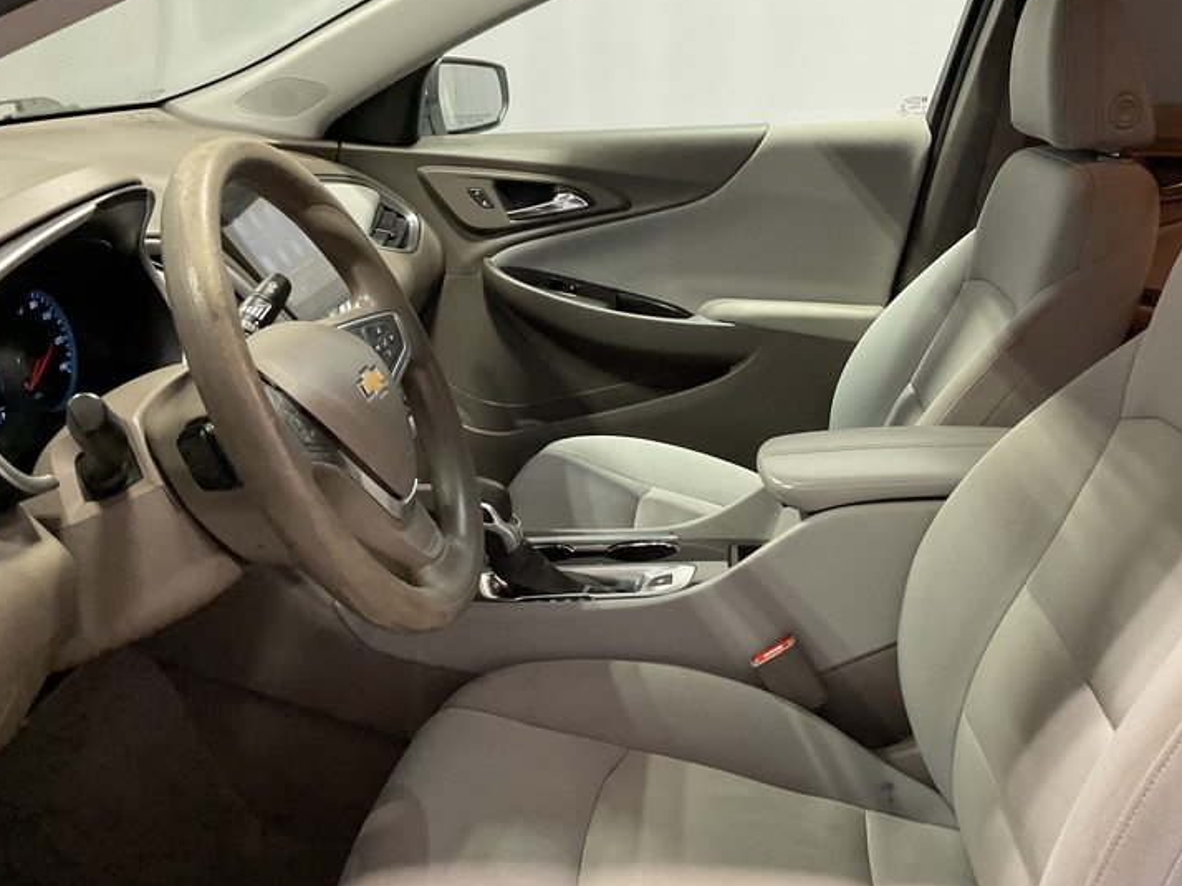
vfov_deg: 36.8
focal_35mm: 39
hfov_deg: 47.4
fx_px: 1331
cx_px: 748
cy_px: 412
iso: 200
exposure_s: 1/60
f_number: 1.8
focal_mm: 3
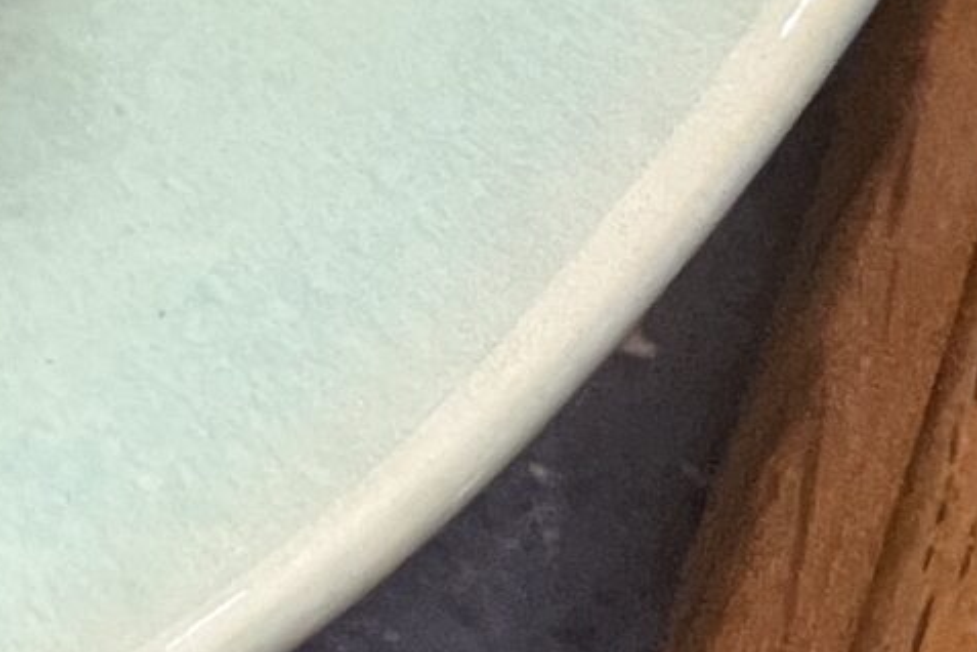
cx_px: -1129
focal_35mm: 145
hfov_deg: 12.1
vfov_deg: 8.3
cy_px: -1136
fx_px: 3935
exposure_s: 1/50
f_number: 1.5
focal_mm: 5.7
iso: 320
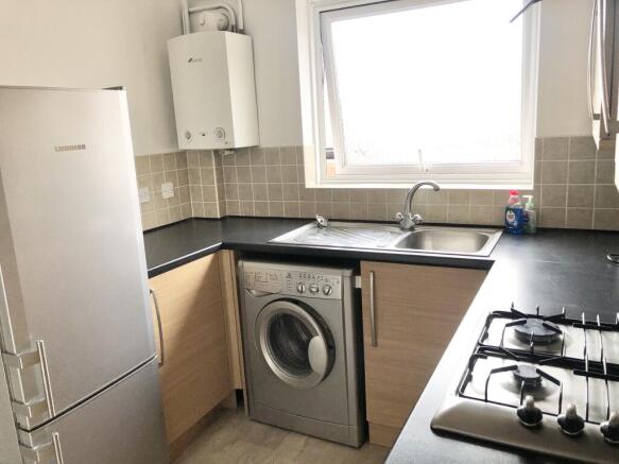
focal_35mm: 28
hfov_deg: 63.5
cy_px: 232
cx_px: 310
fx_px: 501
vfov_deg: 49.7
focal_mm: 3.99
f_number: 1.8
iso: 40
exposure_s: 1/20
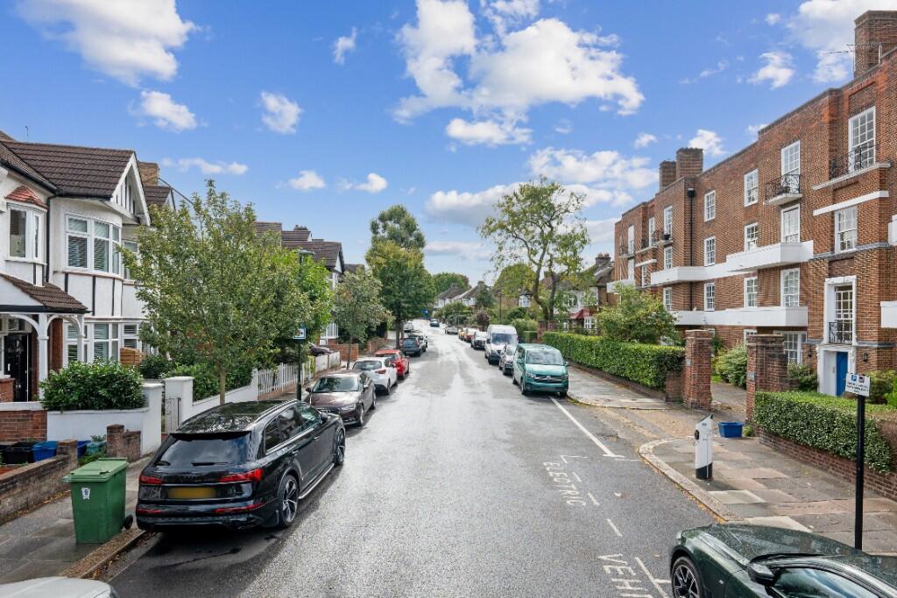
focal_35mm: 18
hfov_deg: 90.0
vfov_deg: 67.4
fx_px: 449
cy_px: 299
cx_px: 448
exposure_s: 1/3000
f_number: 8
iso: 400
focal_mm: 12
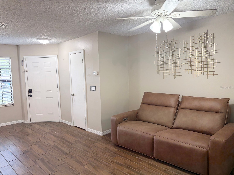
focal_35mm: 26
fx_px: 176
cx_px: 117
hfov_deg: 67.3
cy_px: 88
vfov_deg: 53.1
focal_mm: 5.96
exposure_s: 1/60
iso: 100
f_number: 1.6
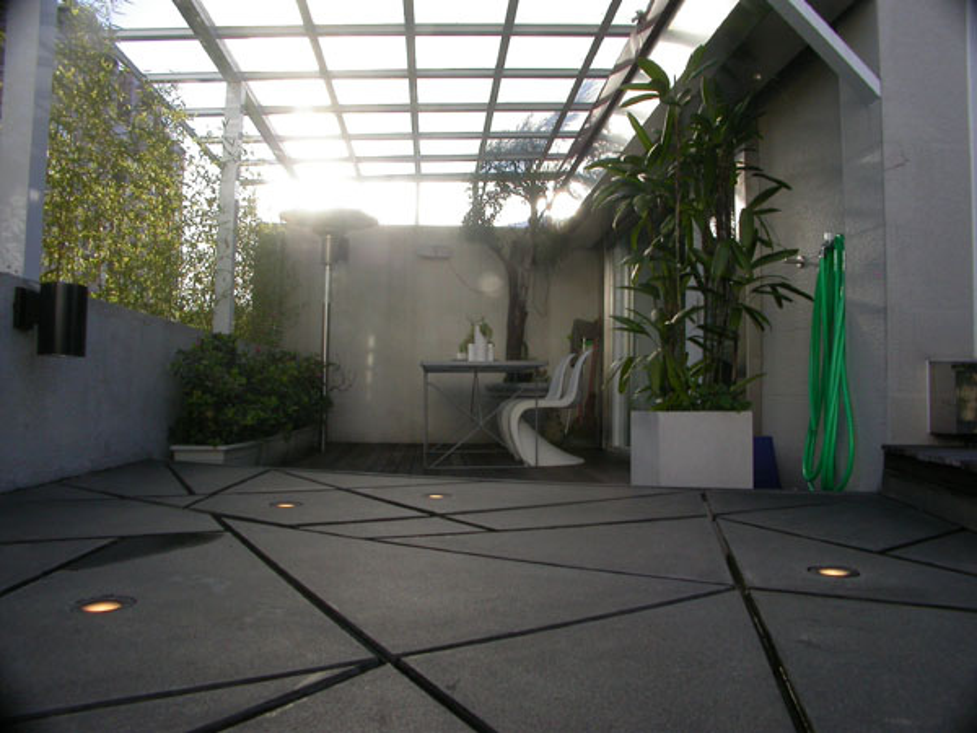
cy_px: 366
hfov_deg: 49.0
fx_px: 1073
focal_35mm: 38
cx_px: 488
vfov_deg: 37.7
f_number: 6.7
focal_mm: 7.85
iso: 100
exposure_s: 1/183
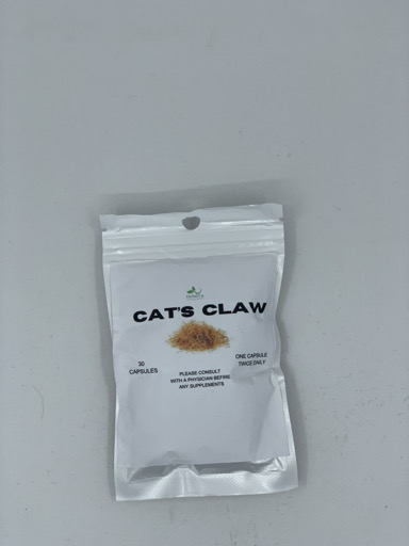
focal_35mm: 52
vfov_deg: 36.8
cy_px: 273
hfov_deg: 28.0
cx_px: 204
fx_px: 819
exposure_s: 1/705
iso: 16
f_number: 2.4
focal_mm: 6
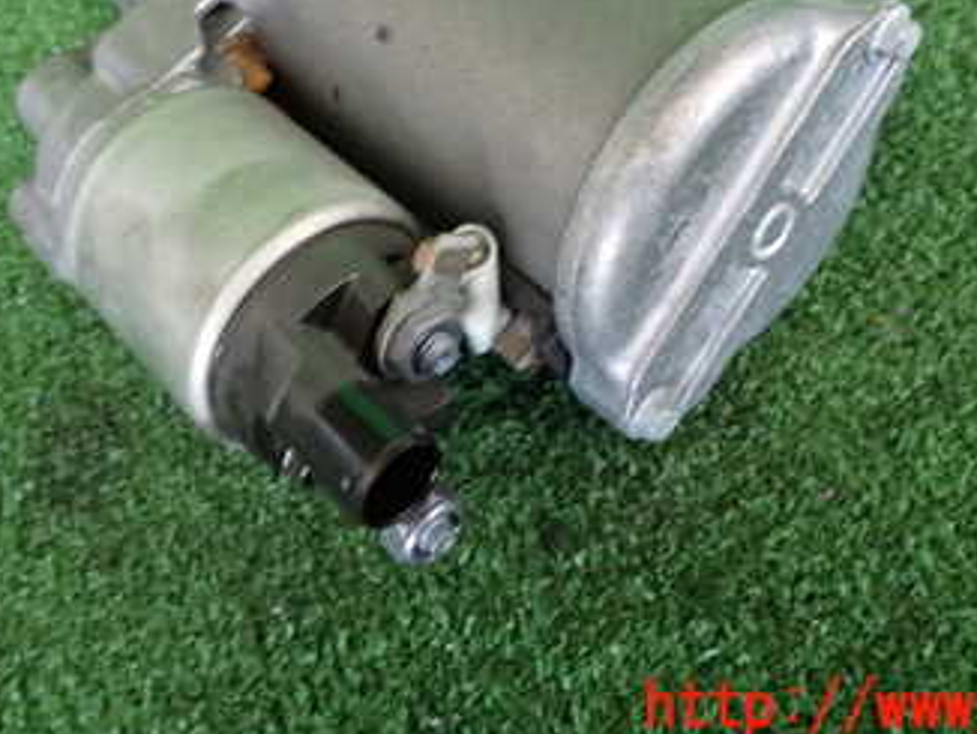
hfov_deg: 41.1
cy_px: 72
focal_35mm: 46
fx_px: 1299
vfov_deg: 30.2
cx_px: 423
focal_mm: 4.5
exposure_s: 1/30
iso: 250
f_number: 2
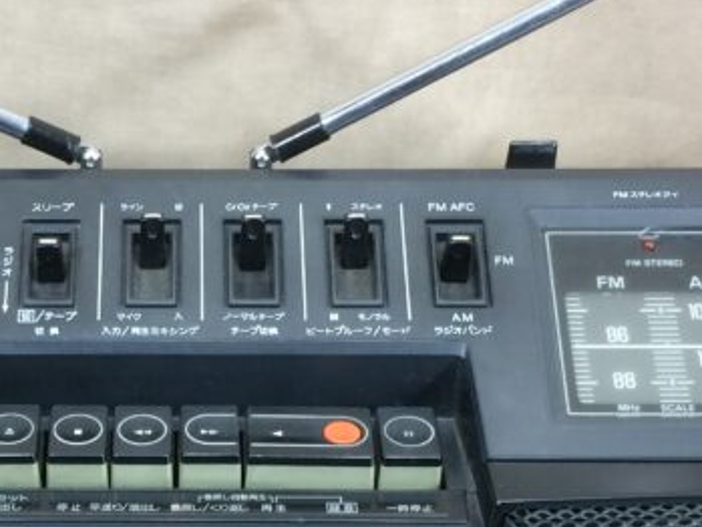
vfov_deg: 17.0
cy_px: 517
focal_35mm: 85
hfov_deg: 22.7
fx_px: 1724
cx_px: 129
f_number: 2.2
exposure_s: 1/30
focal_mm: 4.15
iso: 80
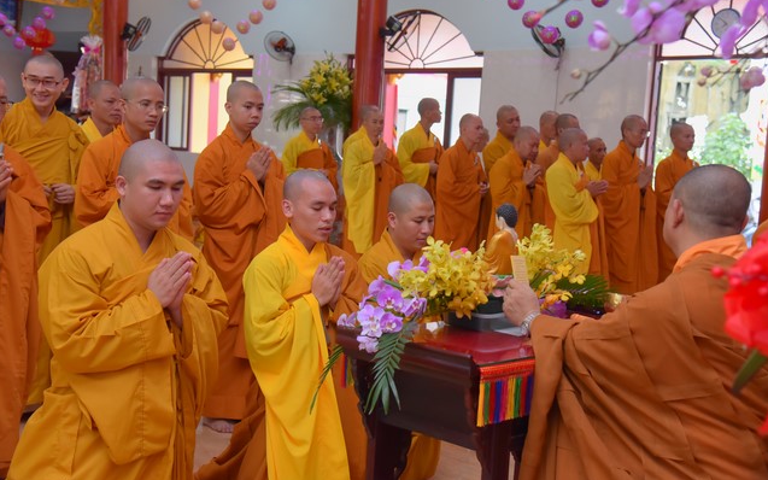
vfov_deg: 24.9
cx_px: 382
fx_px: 1088
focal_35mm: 52
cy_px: 225
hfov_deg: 38.9
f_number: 5.6
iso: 1250
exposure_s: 1/160
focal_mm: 50
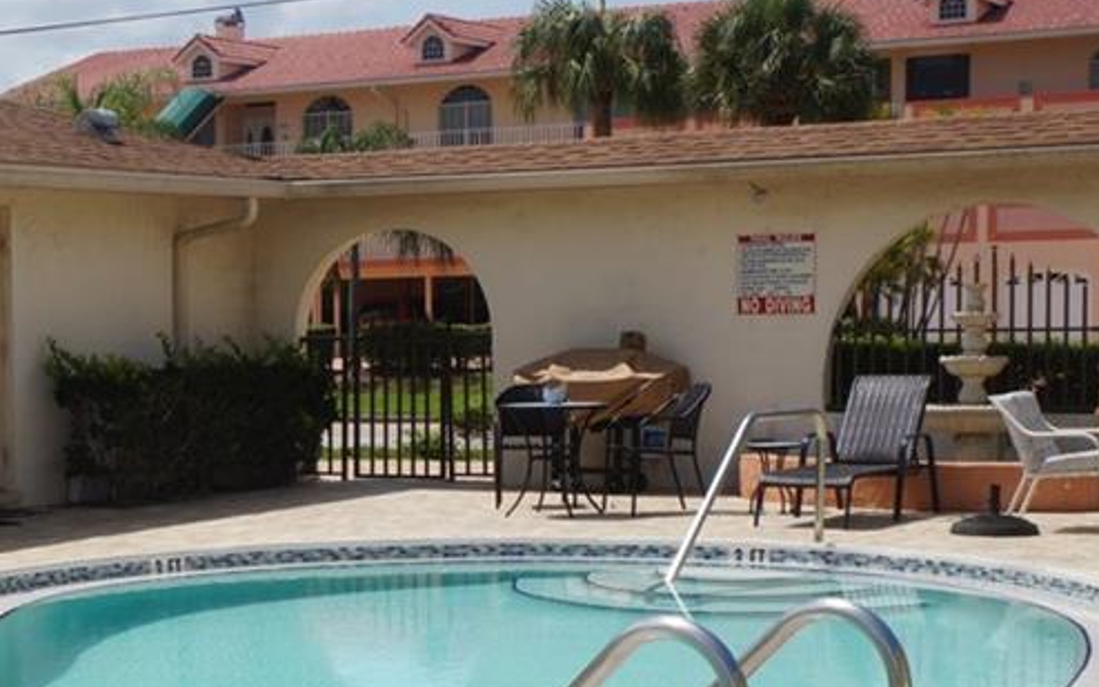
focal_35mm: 79
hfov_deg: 25.3
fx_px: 2368
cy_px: 616
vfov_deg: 16.3
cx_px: 107
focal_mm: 25
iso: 100
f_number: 14
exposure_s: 1/125
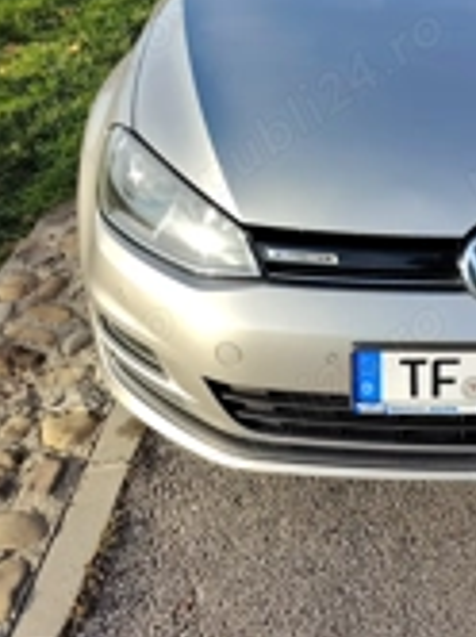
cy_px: 169
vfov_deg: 32.7
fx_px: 1066
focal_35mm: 58
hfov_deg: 24.3
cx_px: 453
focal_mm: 5.25
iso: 100
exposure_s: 1/345
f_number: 1.75
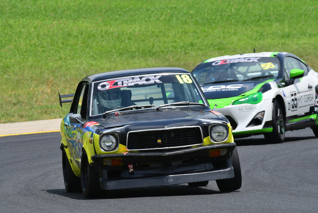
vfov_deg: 2.4
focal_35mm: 570
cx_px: 159
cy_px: 106
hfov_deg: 3.6
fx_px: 5037
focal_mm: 380
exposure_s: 1/640
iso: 640
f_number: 14
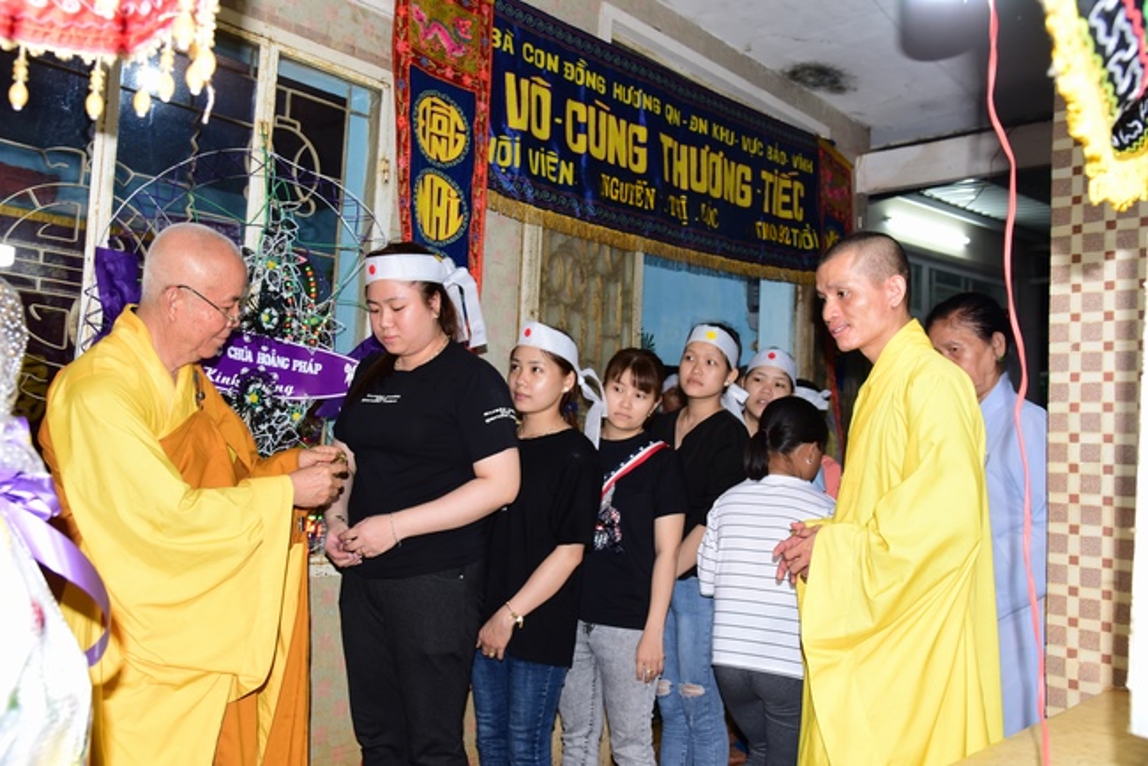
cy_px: 383
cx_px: 574
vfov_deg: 42.4
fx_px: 989
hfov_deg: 60.3
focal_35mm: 31
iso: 800
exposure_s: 1/50
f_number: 5
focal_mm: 31
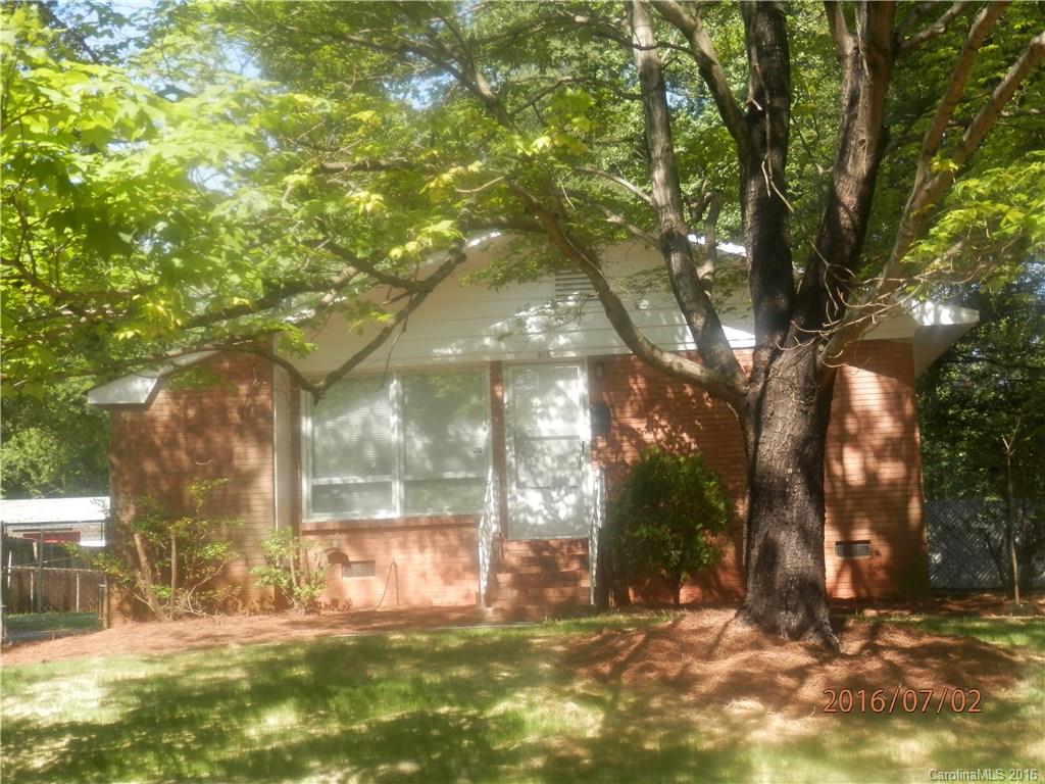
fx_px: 1479
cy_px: 392
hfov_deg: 38.9
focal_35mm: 49
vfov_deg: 29.7
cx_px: 522
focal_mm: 8.9
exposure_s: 1/160
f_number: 4
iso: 80
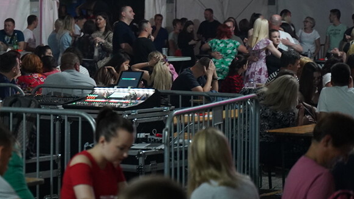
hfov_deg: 15.3
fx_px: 1305
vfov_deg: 8.7
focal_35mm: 139
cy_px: 30
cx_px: 68
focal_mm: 75
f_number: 2.8
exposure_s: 1/125
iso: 4000
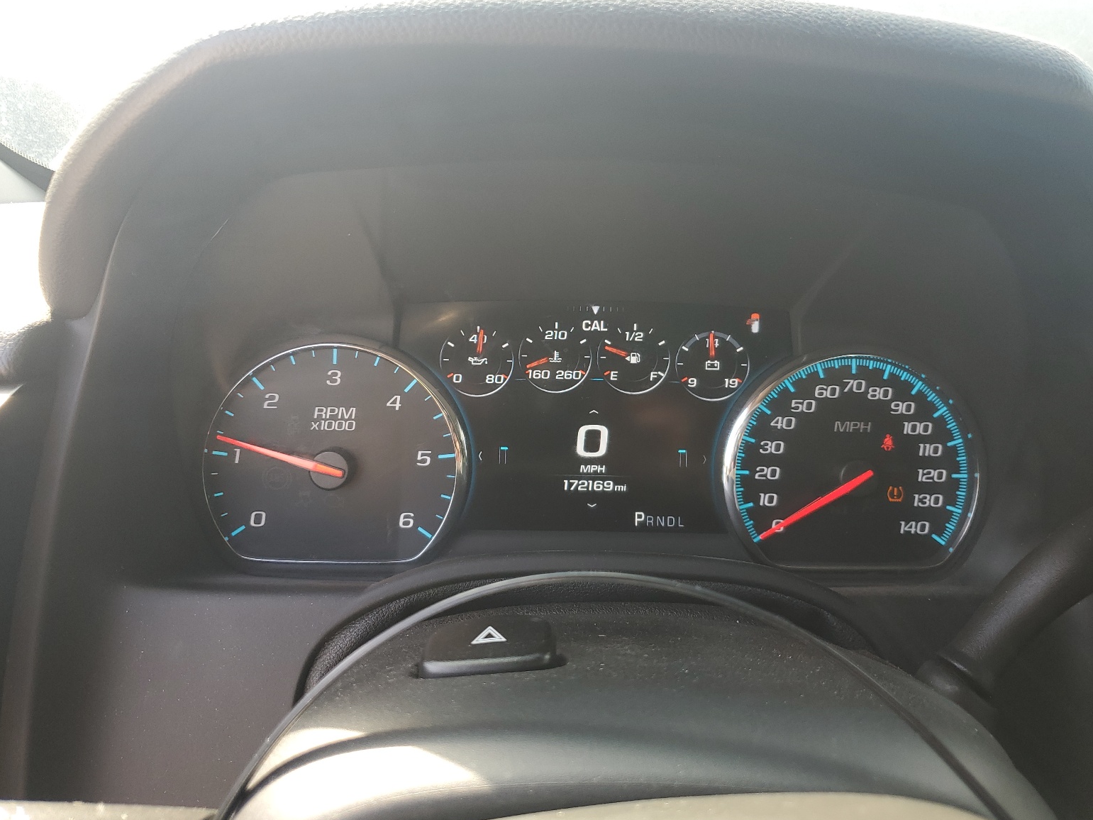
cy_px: 412
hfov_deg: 65.3
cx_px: 562
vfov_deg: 51.4
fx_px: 853
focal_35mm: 27
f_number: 1.5
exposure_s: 1/164
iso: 50
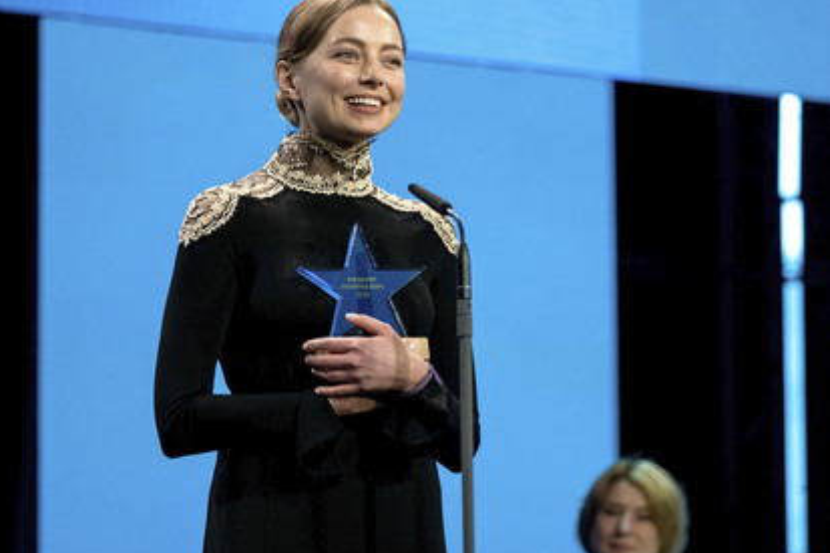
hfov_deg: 9.7
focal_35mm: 212
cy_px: 267
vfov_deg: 6.5
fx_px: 4886
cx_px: 379
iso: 2500
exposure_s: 1/280
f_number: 2.8
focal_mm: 129.2
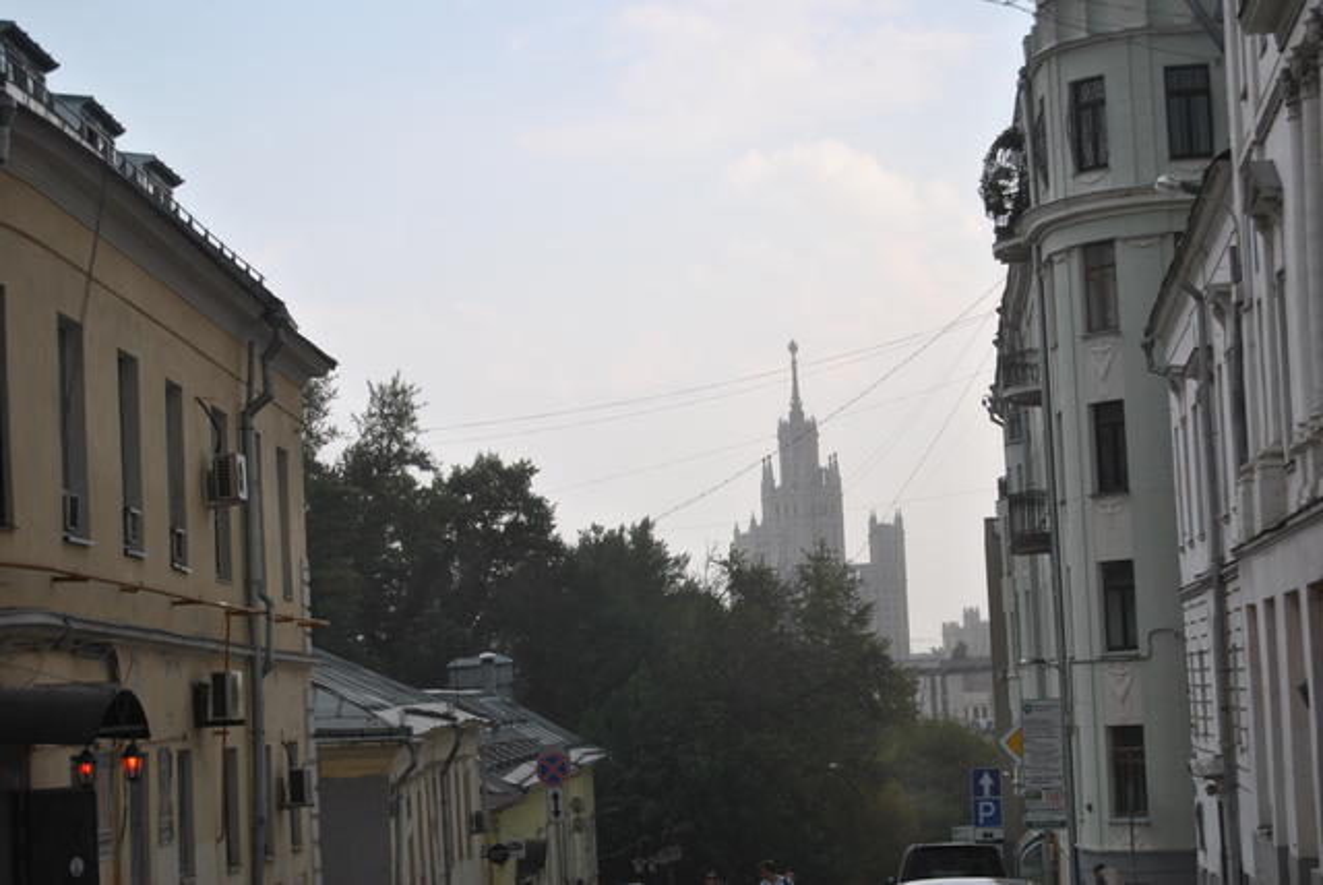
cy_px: 442
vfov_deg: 16.6
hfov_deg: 24.6
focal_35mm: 82
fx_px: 3035
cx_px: 662
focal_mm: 55
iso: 110
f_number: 5.6
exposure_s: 1/125
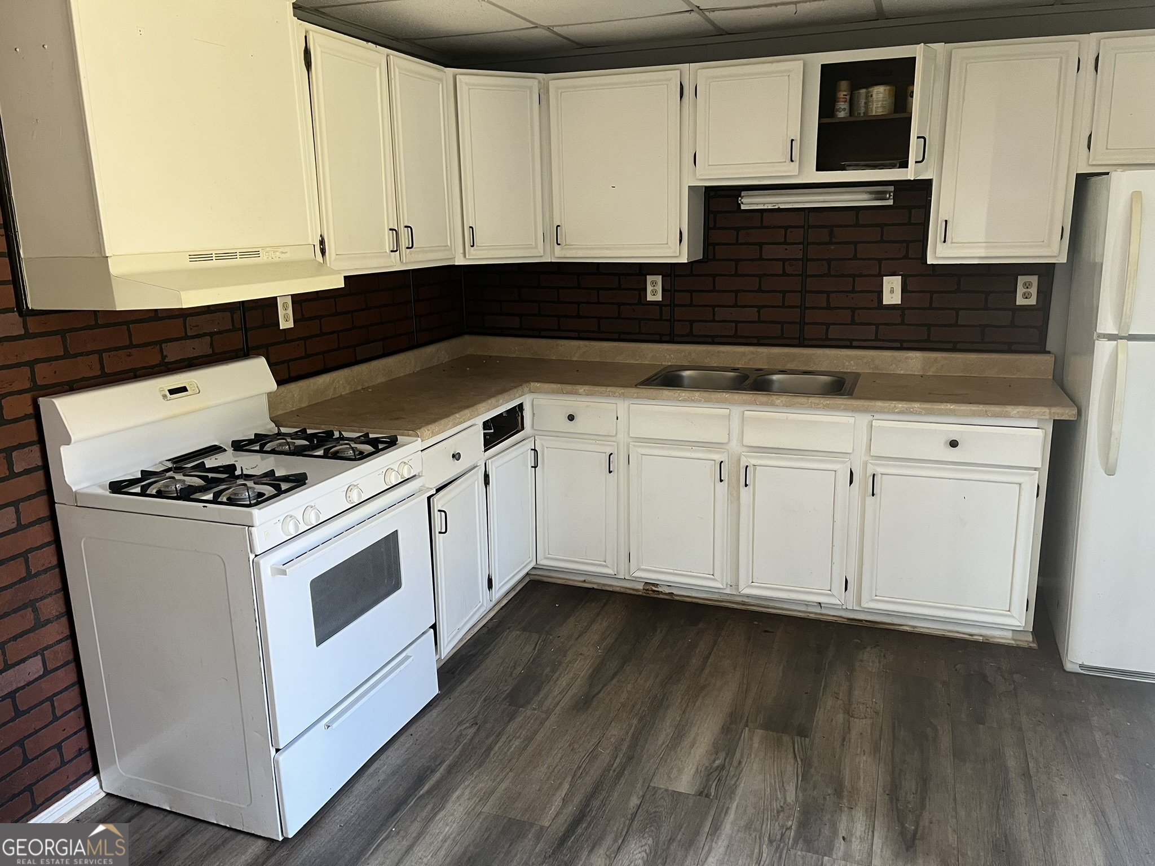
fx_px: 868
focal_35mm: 26
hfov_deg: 67.3
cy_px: 433
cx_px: 578
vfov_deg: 53.1
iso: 125
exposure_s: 1/60
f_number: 1.6
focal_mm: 5.1
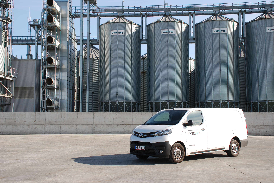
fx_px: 366
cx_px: 137
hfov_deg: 41.1
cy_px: 92
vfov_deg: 28.2
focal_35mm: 48
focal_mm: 32
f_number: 8
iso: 100
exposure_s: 1/160
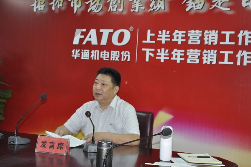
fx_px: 459
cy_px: 84
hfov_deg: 30.6
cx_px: 126
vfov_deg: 20.5
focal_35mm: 66
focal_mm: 44
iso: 800
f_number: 4.2
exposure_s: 1/60
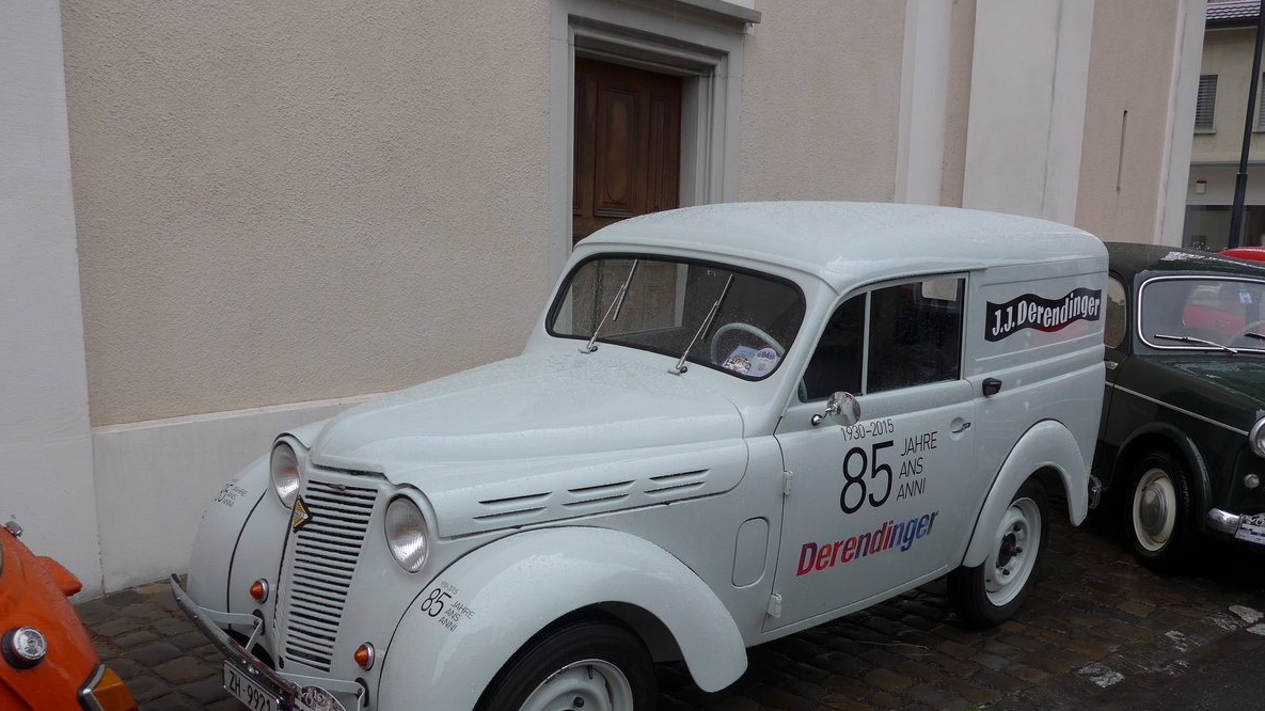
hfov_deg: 61.0
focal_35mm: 32
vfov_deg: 36.3
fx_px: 1073
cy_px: 467
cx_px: 629
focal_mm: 6
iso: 80
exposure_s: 1/250
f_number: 2.8
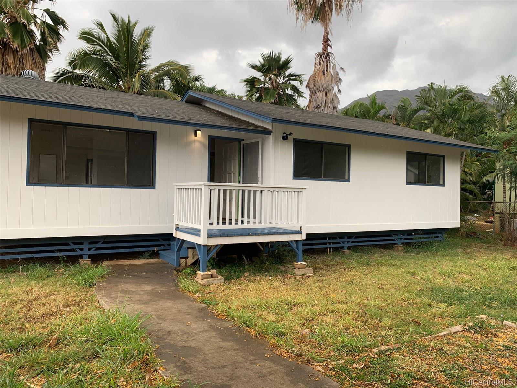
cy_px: 194
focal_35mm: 26
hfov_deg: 67.3
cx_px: 258
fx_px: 388
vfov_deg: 53.1
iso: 25
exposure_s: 1/327
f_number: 1.8
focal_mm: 4.25
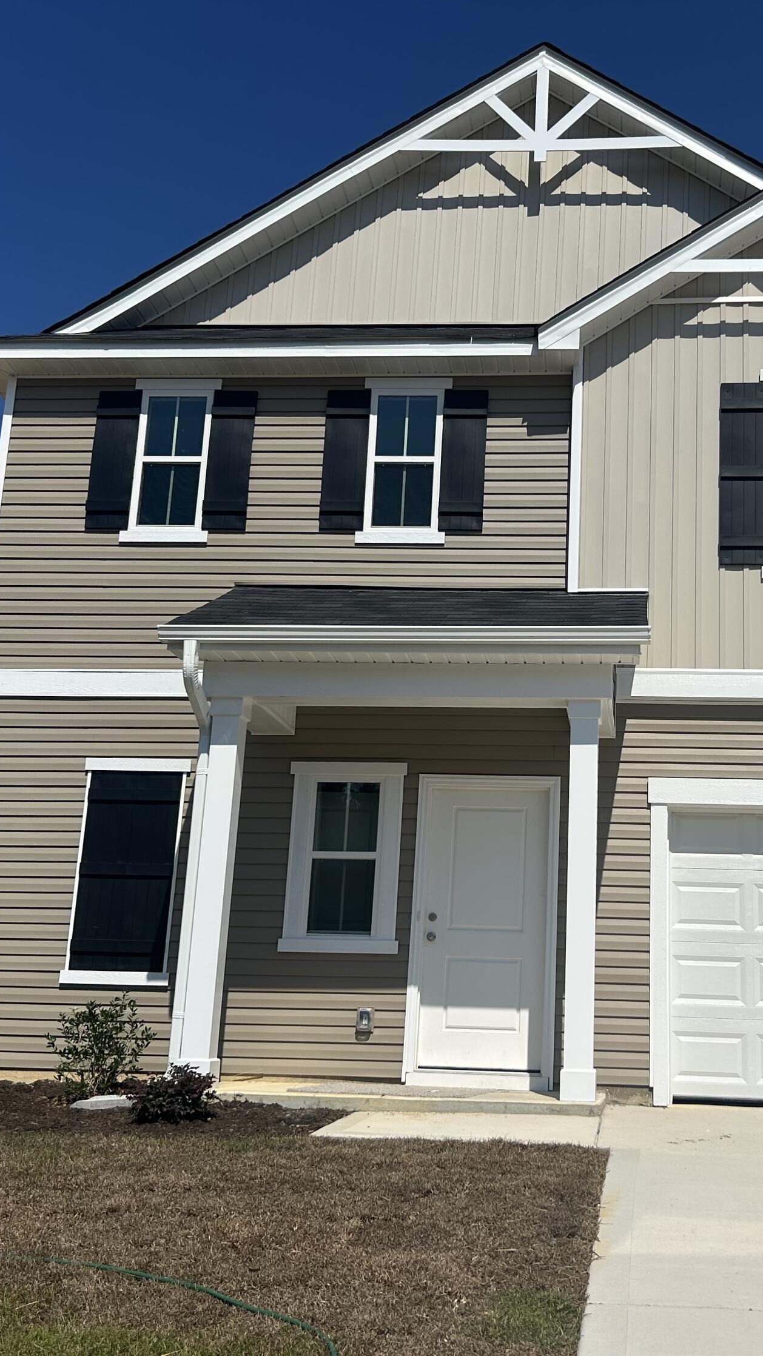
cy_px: 675
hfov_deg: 30.8
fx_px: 1367
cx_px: 536
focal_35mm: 38
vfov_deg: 52.8
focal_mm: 5.7
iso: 50
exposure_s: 1/11364
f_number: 1.5
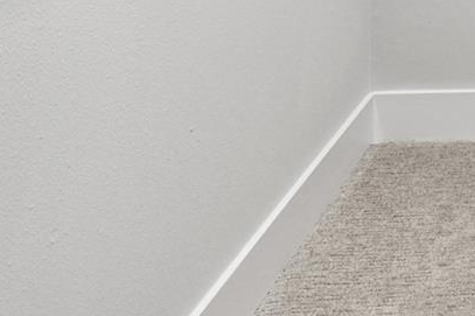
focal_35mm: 59
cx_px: 732
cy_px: -257
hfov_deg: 25.0
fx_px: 778
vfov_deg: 18.1
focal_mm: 10
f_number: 7.1
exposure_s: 1/20
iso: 100
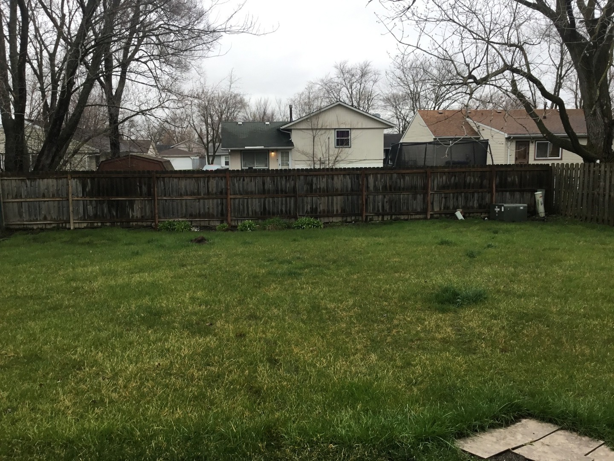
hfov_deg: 58.4
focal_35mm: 31
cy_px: 230
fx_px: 550
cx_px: 307
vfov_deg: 45.4
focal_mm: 3.3
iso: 25
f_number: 2.4
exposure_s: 1/60
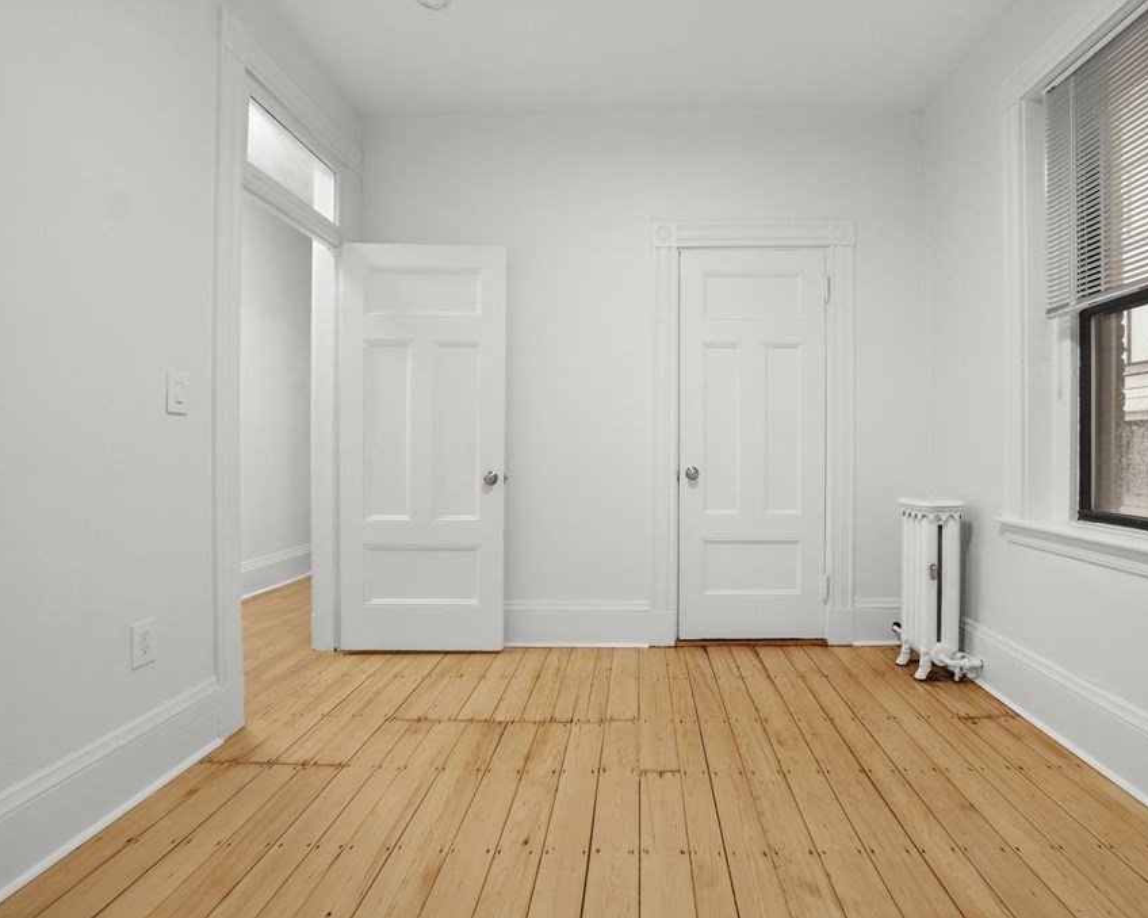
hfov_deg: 89.2
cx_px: 644
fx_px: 577
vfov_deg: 77.0
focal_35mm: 17
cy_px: 461
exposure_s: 1/5
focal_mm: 10
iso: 320
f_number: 7.1
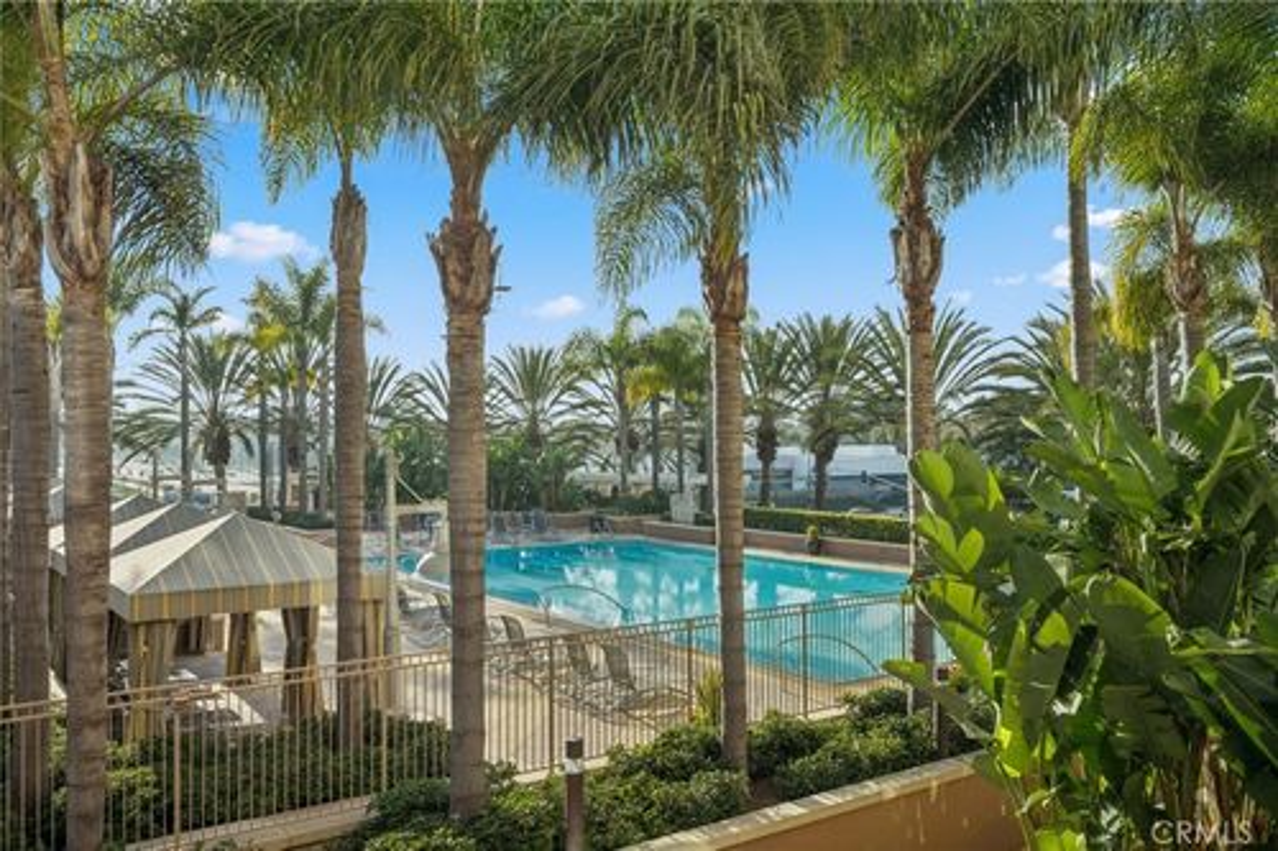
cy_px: 426
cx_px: 639
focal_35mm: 30
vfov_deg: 43.6
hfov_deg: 61.9
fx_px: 1065
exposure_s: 1/500
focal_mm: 30
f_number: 8
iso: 200
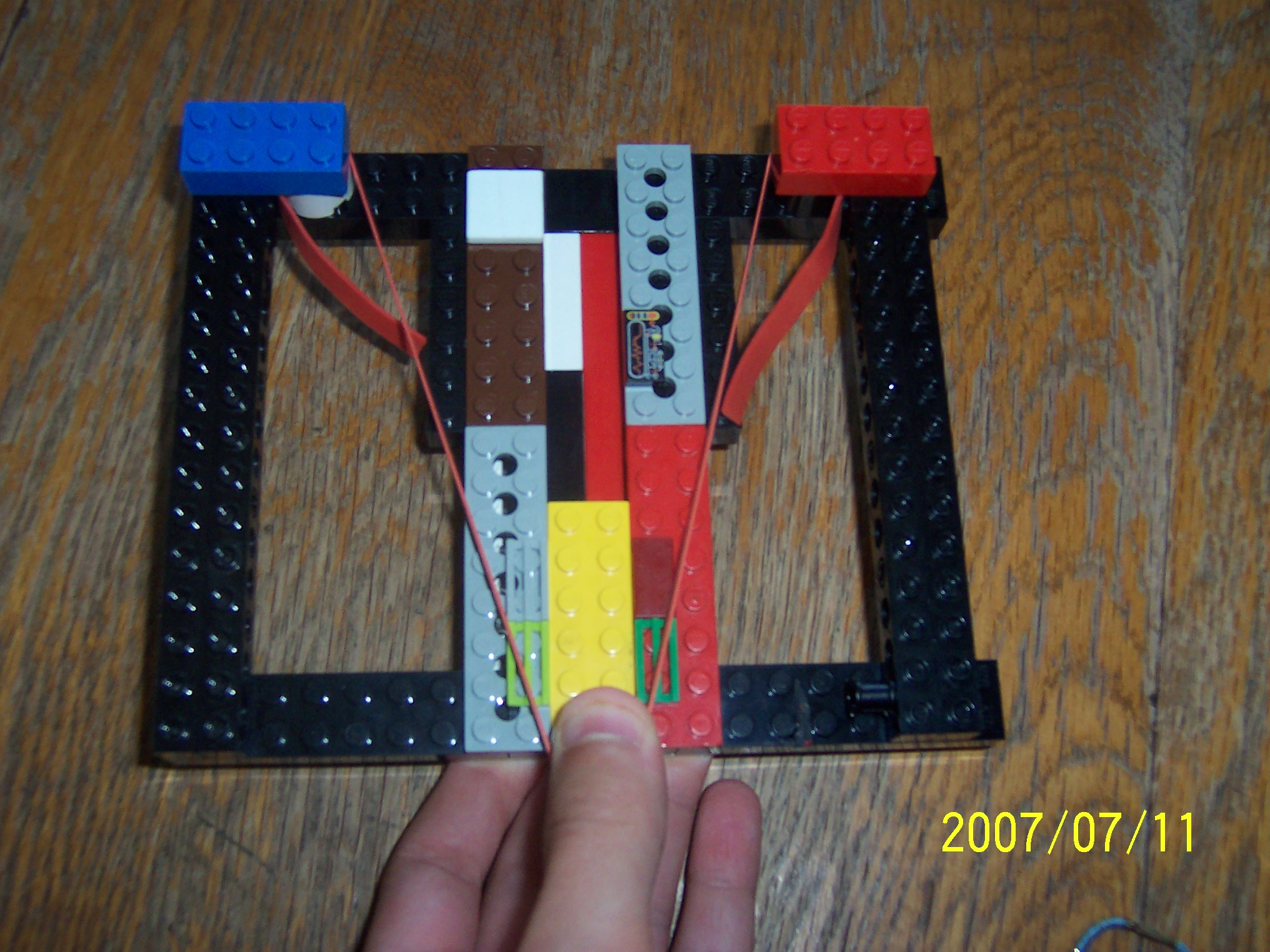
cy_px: 476
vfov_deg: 39.7
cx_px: 635
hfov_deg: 51.4
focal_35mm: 36
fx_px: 1321
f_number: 2.8
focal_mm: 5.6
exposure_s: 1/60
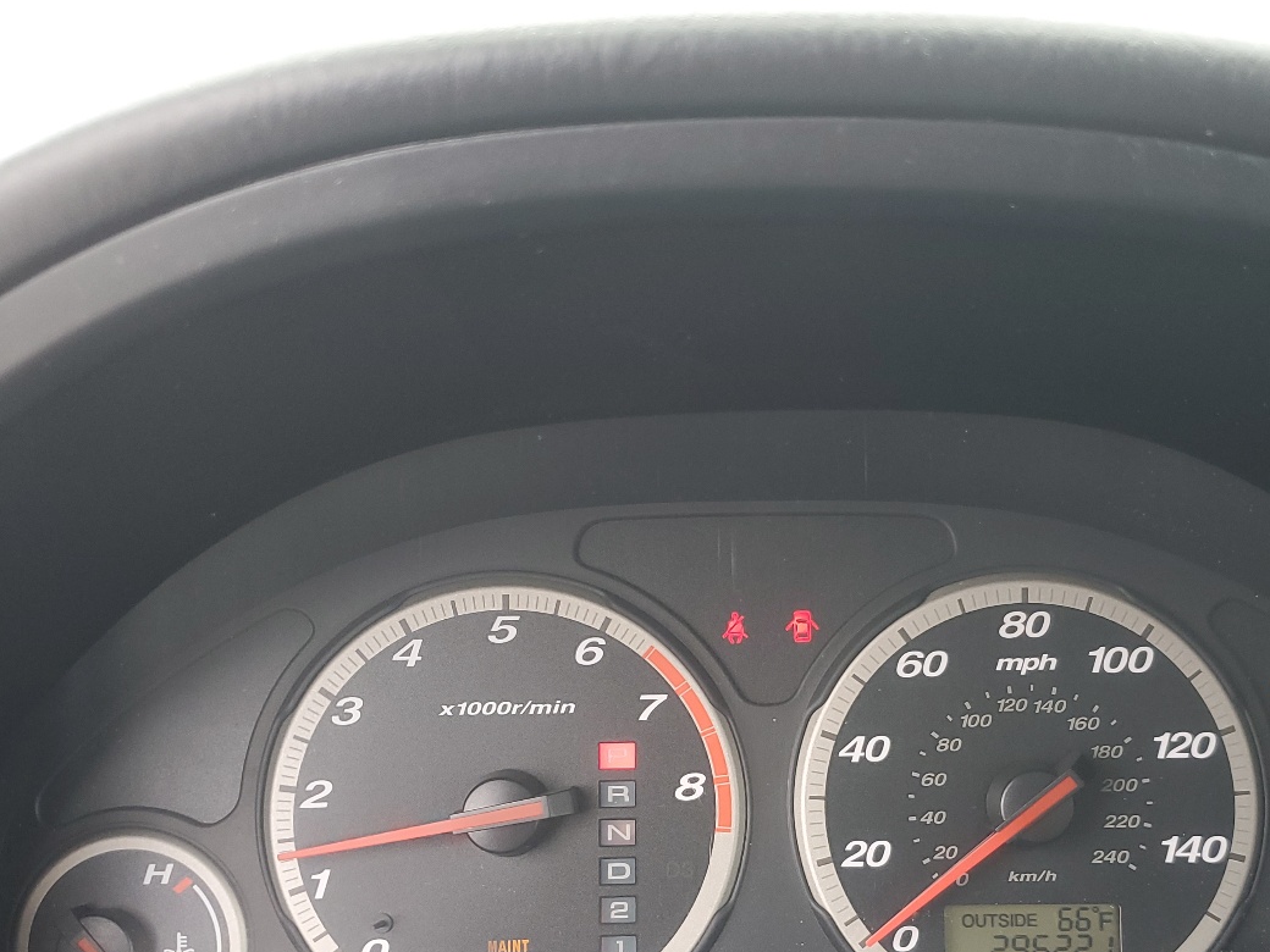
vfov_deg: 35.1
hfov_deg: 46.4
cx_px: 791
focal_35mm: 40
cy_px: 726
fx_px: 1468
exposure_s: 1/120
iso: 59
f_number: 1.5
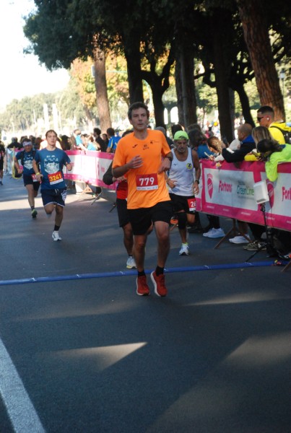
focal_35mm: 105
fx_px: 1266
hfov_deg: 13.1
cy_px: 216
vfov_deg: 19.4
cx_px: 146
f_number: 5.6
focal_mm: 70
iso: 1000
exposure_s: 1/400
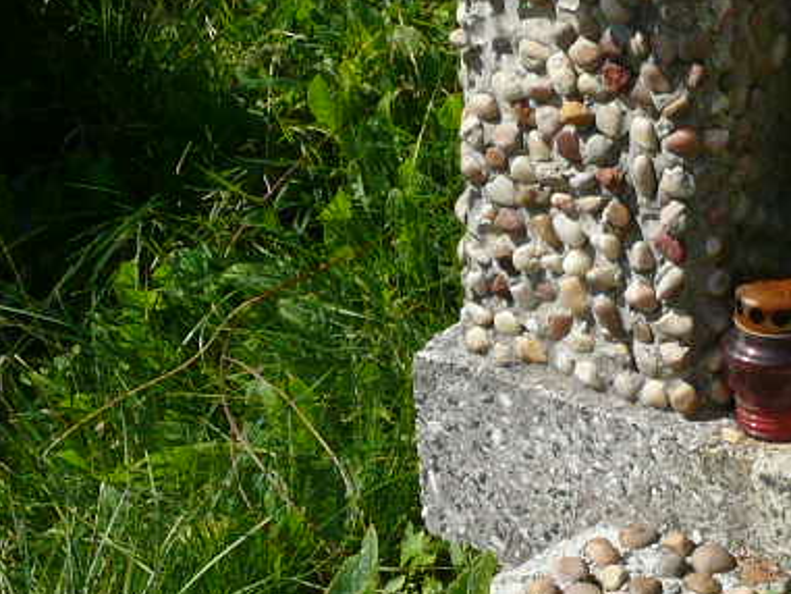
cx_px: 695
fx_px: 3360
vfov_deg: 10.0
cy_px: 606
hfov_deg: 13.3
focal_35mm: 147
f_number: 5.6
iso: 100
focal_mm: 7.4
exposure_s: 1/400
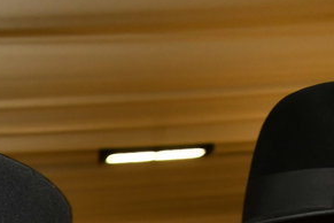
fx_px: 1429
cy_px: 502
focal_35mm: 154
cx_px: -442
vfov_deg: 8.3
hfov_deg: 11.3
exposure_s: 1/125
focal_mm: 32
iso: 400
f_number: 5.6
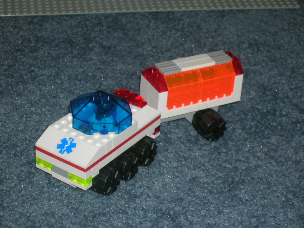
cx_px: 152
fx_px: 895
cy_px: 114
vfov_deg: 14.5
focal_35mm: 102
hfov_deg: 19.3
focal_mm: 17.1
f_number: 4.9
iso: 50
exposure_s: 1/60.1
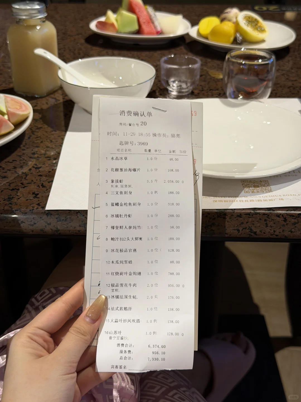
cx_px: 150
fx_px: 557
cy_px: 201
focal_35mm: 48
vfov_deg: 39.7
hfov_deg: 30.3
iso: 160
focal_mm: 6.76
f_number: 1.78
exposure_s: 1/60
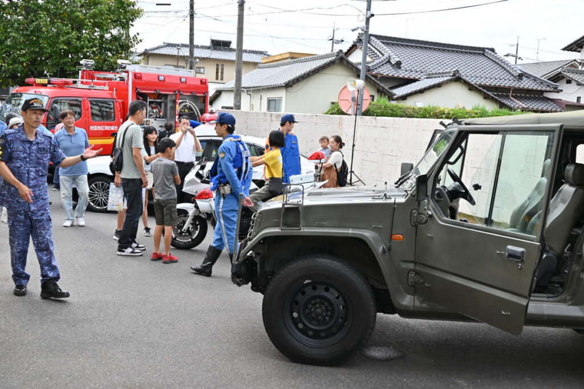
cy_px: 194
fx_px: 665
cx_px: 292
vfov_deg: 32.6
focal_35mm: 41
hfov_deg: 47.4
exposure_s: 1/250
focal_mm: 41
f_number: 5.6
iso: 125
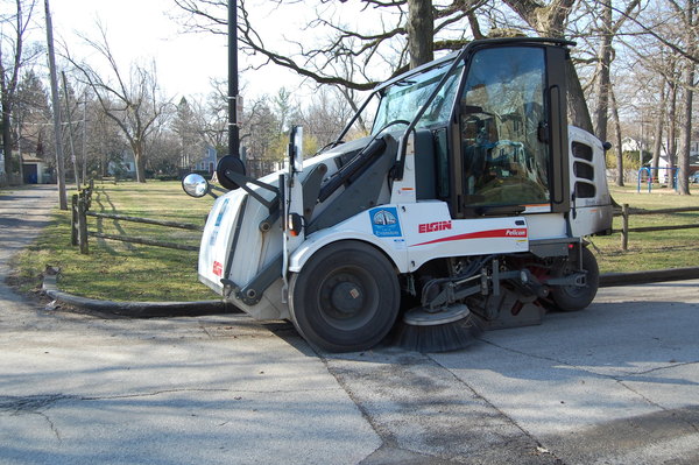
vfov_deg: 38.3
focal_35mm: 34
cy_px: 232
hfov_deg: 55.1
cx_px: 350
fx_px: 669
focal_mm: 23
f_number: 6.3
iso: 200
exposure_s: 1/160
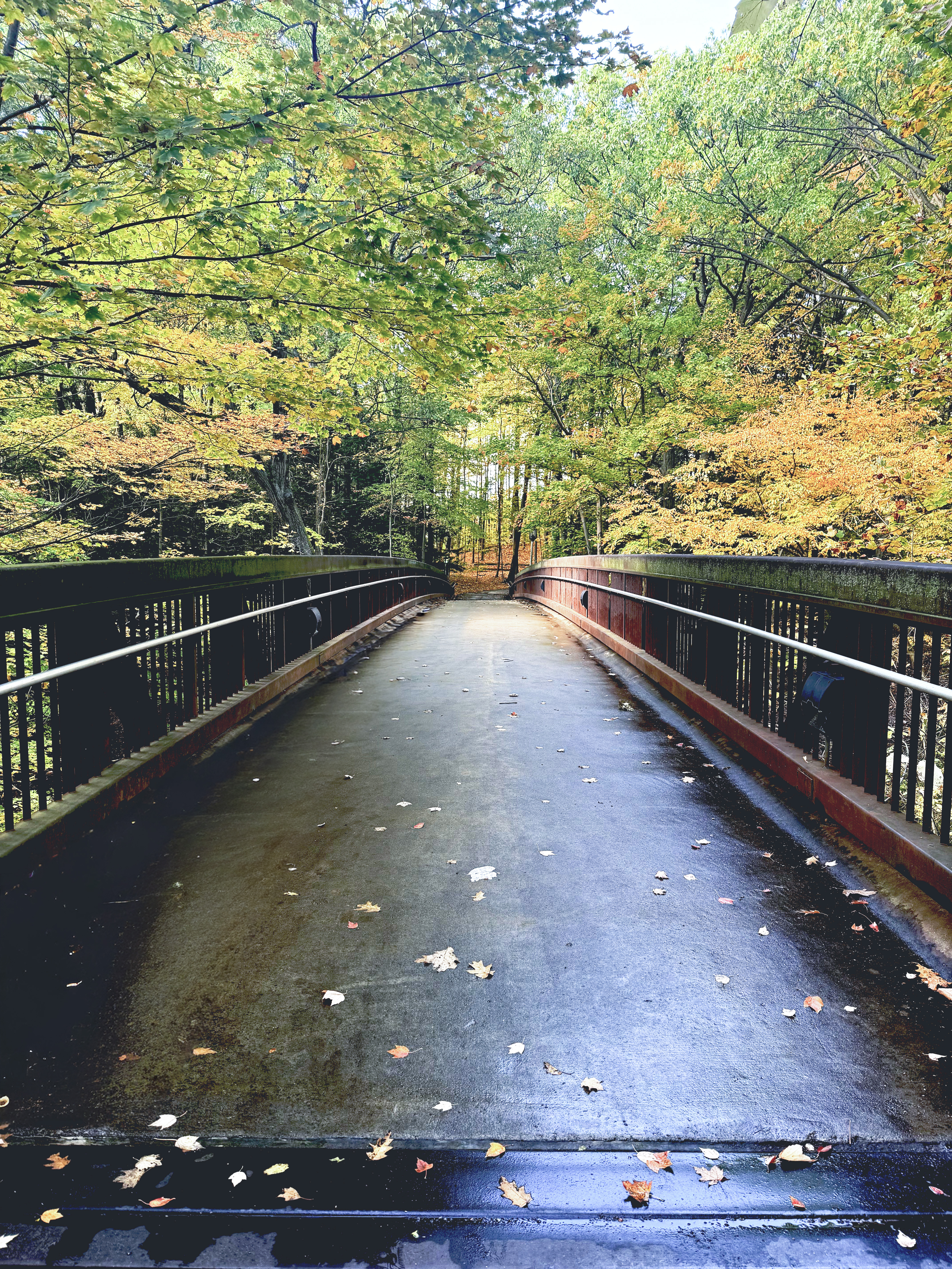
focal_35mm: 24
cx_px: 476
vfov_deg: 71.6
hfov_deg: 56.8
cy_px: 634
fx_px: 880
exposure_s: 1/121
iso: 80
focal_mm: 6.76
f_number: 1.78
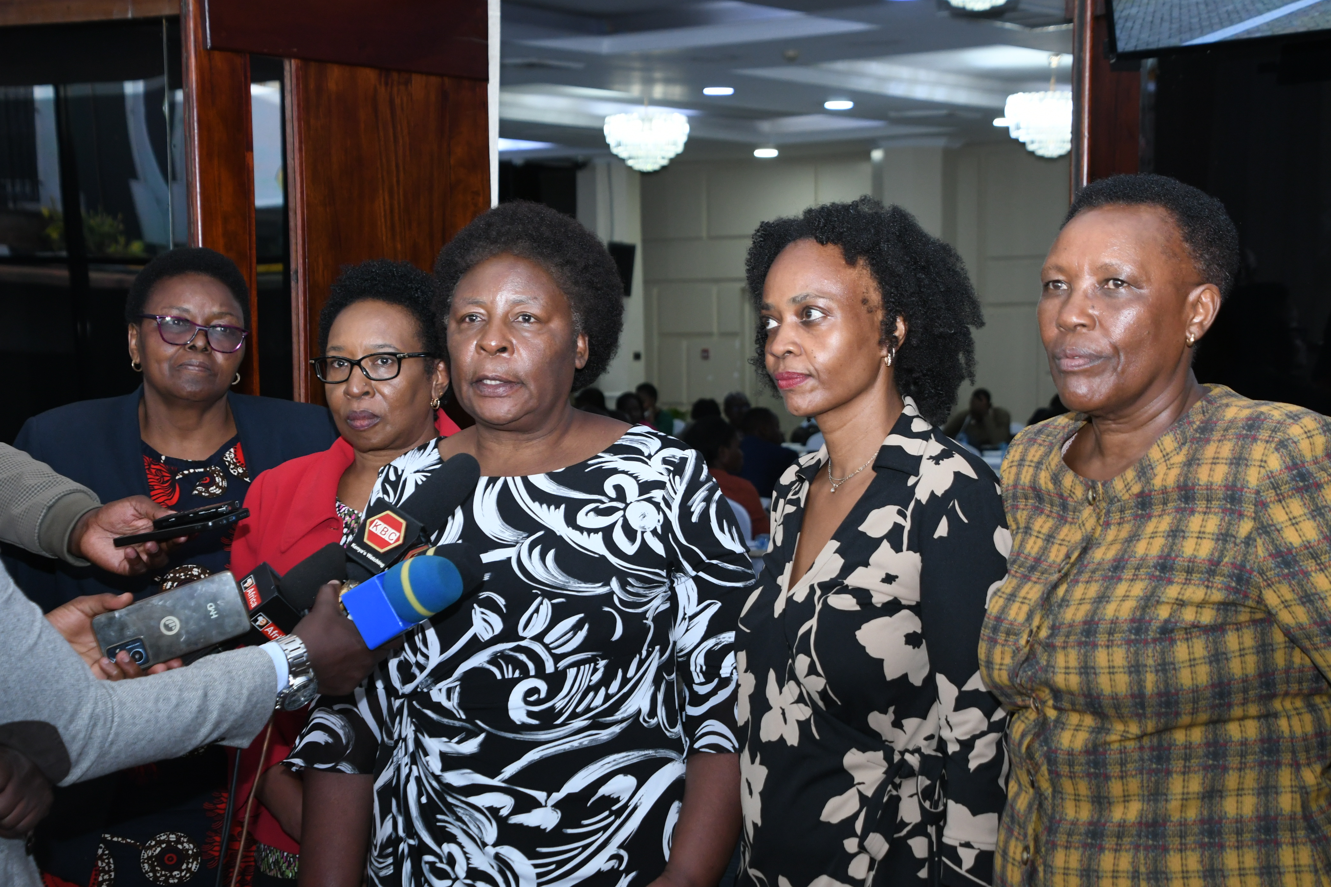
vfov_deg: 18.9
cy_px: 444
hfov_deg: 28.1
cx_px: 666
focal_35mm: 72
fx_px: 2662
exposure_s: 1/100
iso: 1250
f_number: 7.1
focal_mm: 48
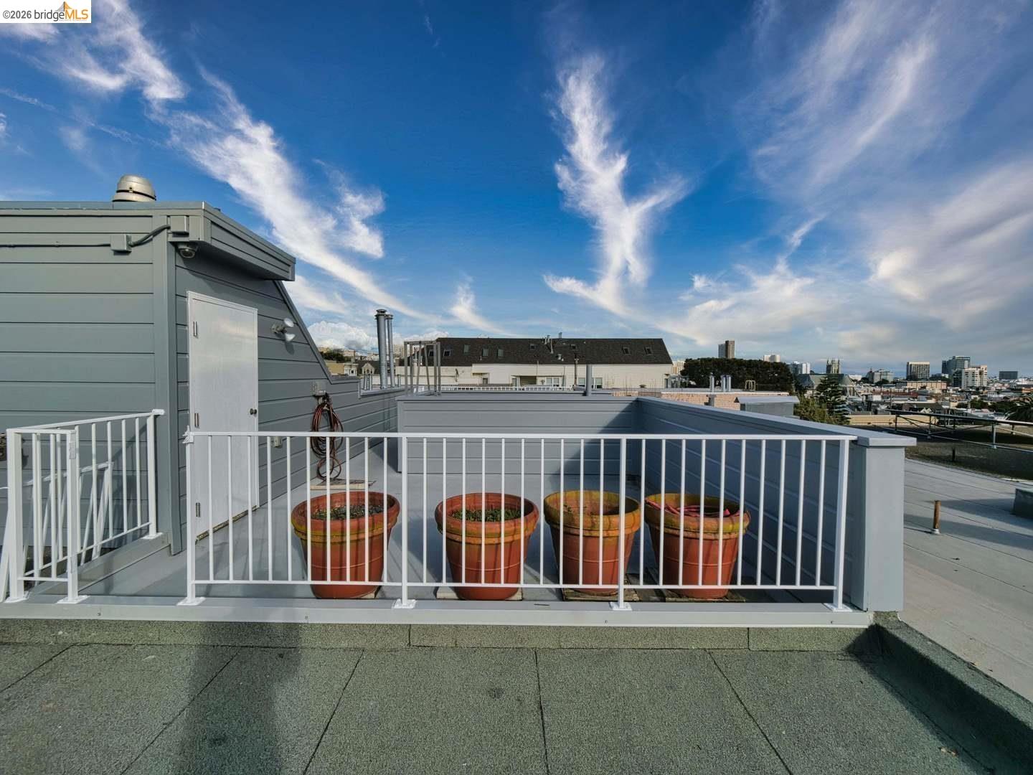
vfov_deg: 85.7
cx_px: 516
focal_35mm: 14
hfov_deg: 102.1
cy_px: 388
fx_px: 418
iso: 100
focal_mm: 7
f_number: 9
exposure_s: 1/400
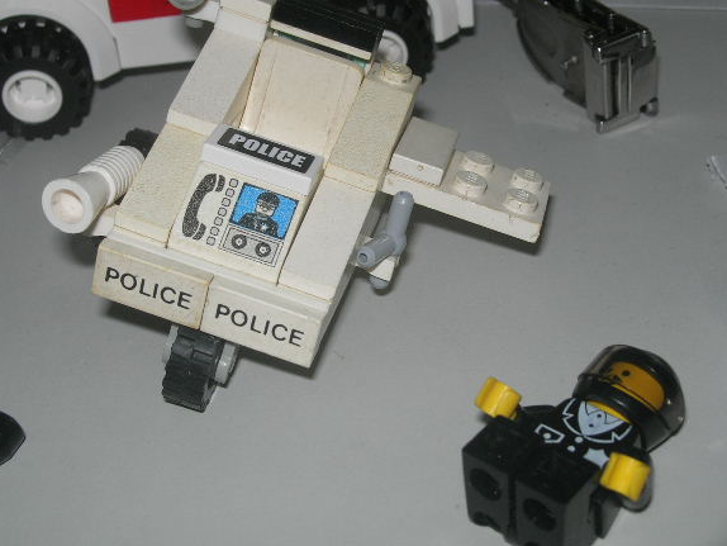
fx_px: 1429
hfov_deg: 28.5
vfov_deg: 21.6
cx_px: 366
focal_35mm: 68
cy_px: 263
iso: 64
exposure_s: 1/60.1
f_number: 5.9
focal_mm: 12.7
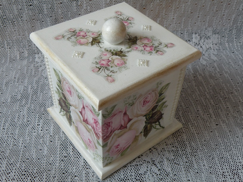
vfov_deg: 34.3
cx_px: 122
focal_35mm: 42
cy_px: 91
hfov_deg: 44.8
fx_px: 295
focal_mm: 7.4
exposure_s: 1/59.7
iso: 69
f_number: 3.2
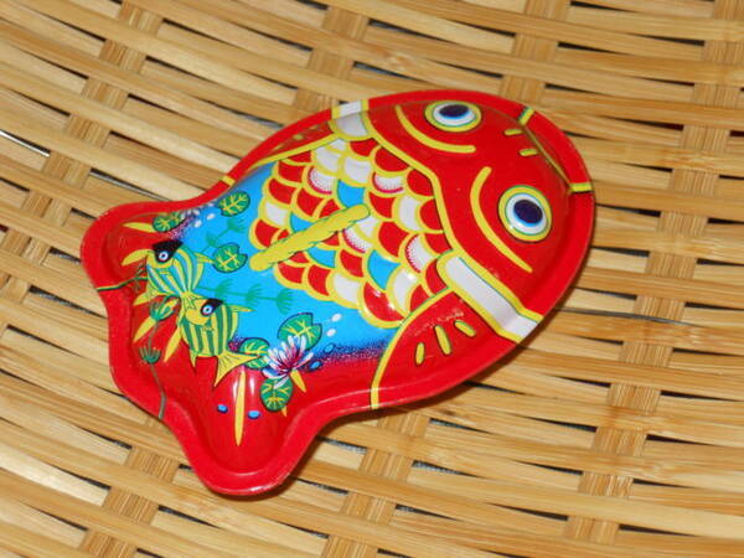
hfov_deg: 30.7
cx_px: 372
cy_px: 279
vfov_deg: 23.3
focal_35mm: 63
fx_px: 1354
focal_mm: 11.2
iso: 80
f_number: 8
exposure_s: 1/60
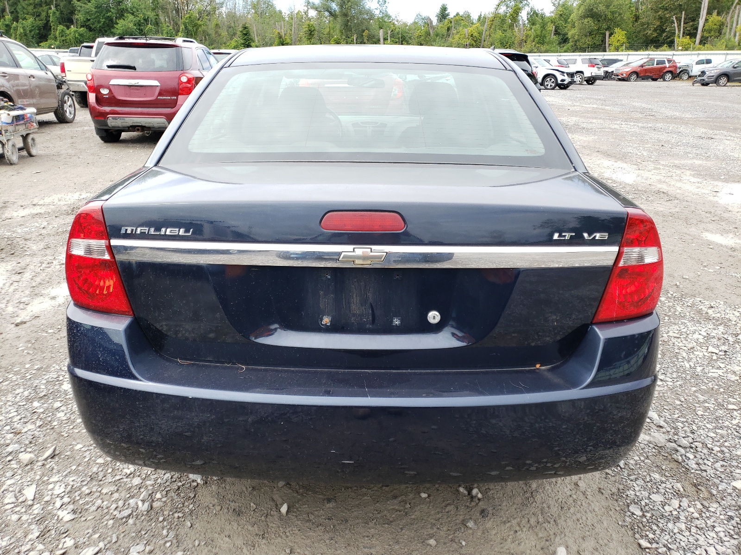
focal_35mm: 26
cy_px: 278
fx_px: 557
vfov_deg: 53.1
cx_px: 370
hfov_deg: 67.3
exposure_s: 1/1000
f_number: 1.5
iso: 50
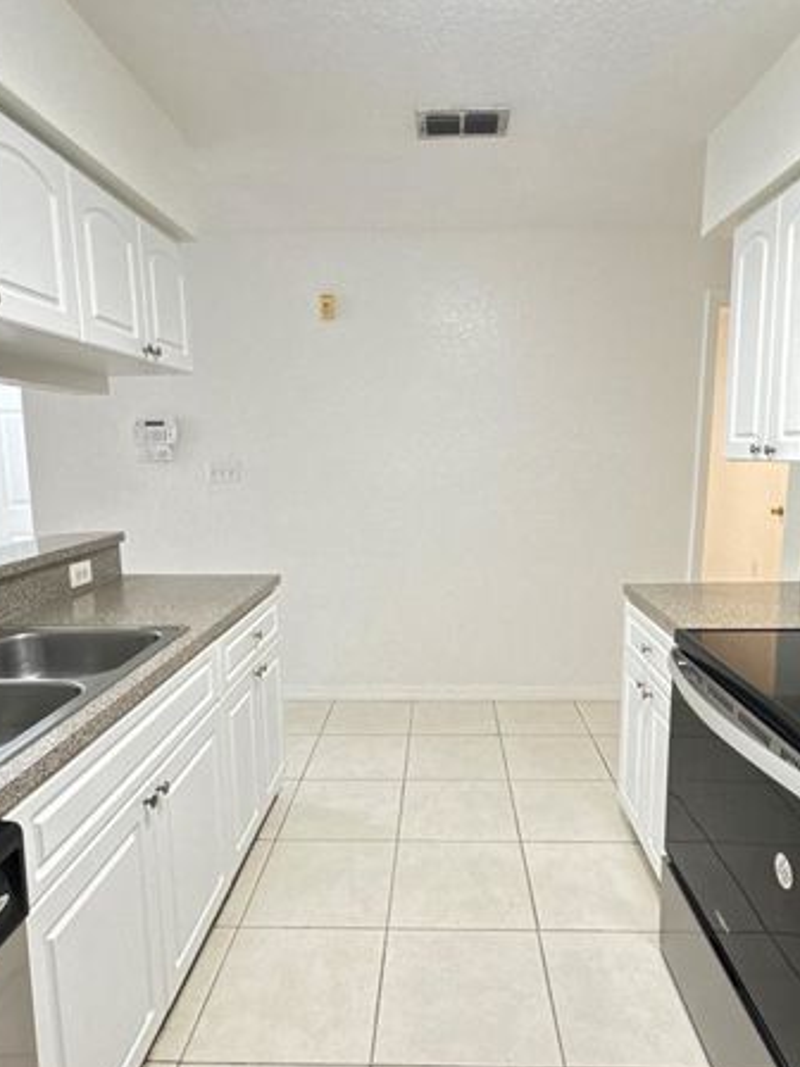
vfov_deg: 76.4
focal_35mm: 22
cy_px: 548
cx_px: 423
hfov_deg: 61.0
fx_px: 678
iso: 400
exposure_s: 1/60
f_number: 2.2
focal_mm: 2.22
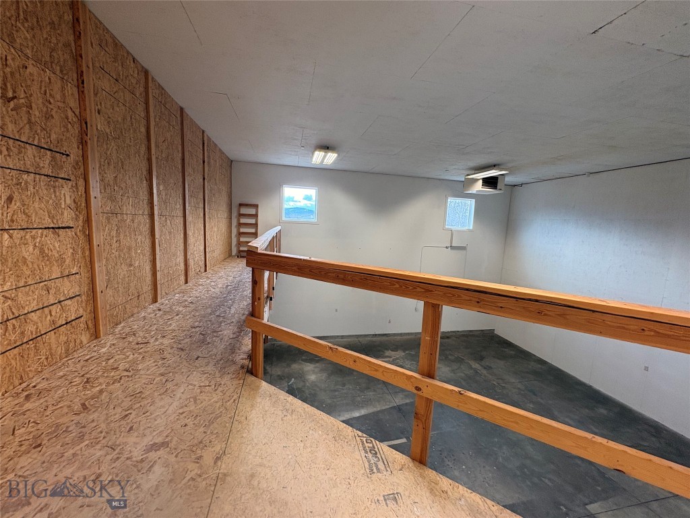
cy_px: 259
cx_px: 345
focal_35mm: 14
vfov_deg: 85.7
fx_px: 279
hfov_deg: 102.1
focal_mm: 2.22
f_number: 2.2
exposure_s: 1/120
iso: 125
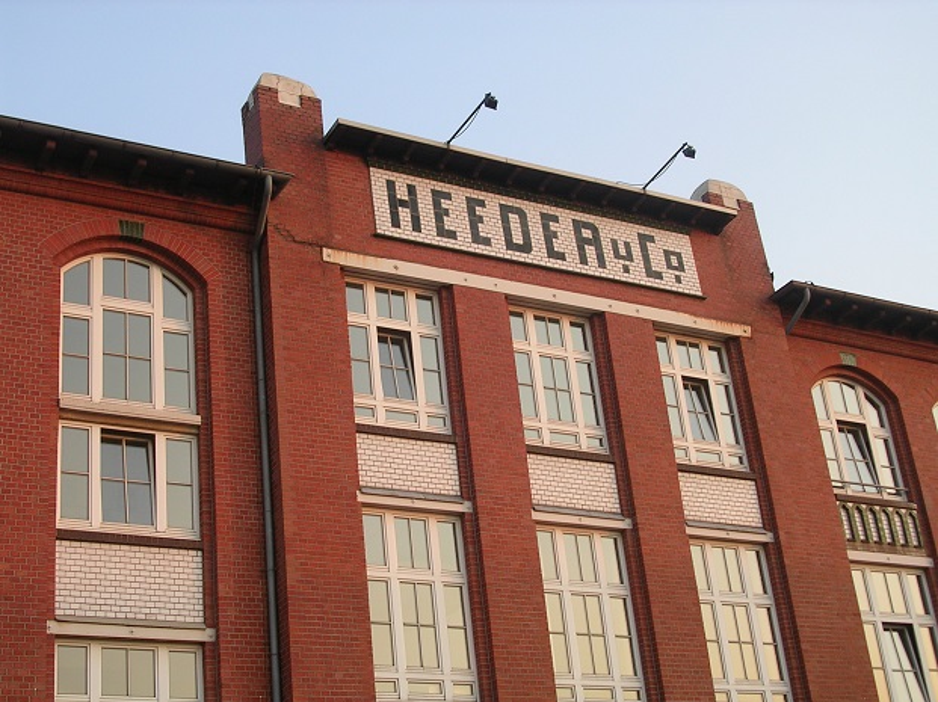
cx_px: 469
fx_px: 1517
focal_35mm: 56
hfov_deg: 34.4
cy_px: 351
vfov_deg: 26.1
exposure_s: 1/77.2
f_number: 3.3
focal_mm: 8.5
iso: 50
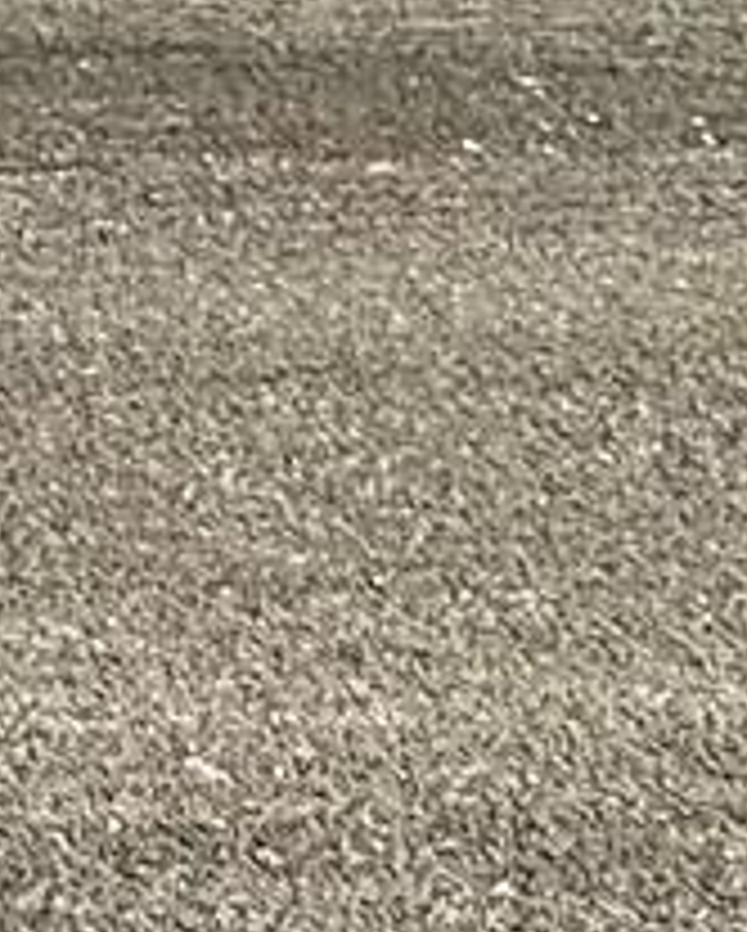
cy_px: -1265
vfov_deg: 11.8
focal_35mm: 135
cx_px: -1764
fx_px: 3725
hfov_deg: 8.6
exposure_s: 1/502
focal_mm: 2.22
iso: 50
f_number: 2.2
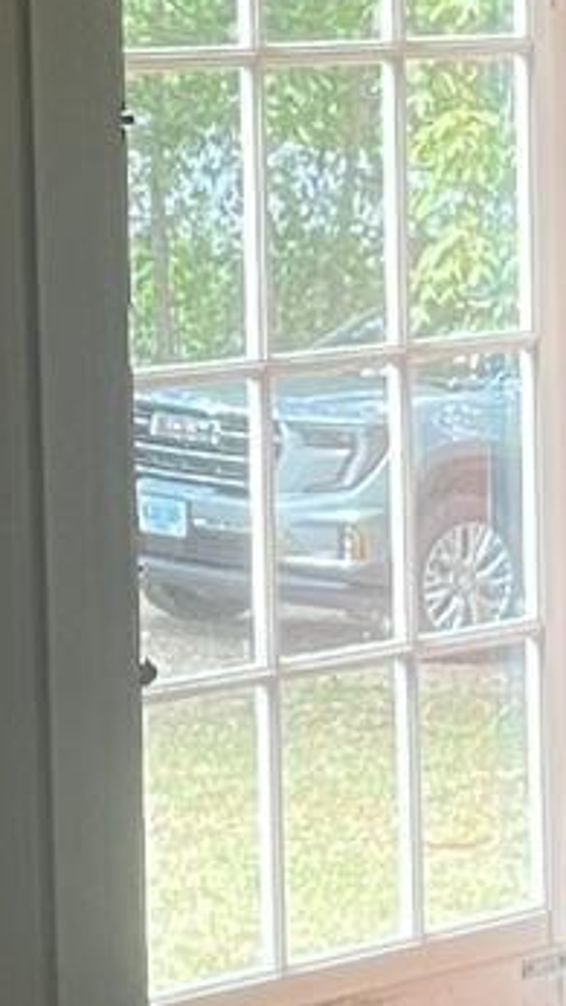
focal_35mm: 167
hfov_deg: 7.3
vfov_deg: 12.9
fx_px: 4459
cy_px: 470
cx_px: 151
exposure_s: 1/60
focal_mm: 5.7
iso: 125
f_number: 1.5
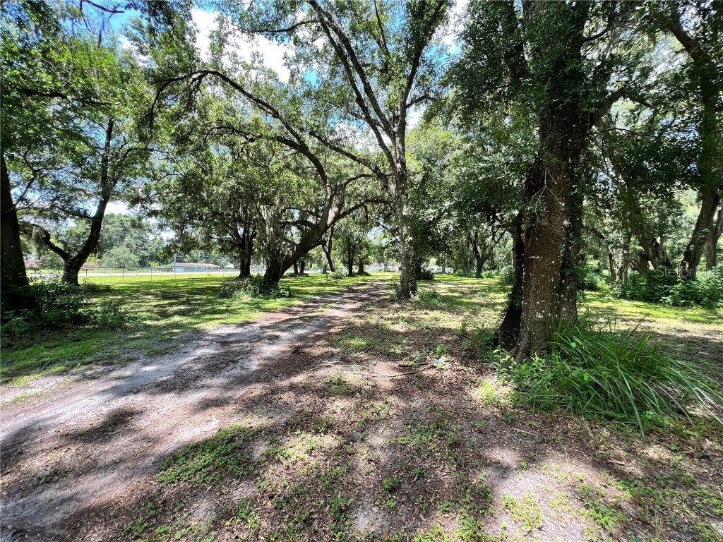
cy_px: 271
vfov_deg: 89.9
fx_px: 272
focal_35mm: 13
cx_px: 362
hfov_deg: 106.2
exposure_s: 1/207
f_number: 1.8
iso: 32
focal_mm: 1.57
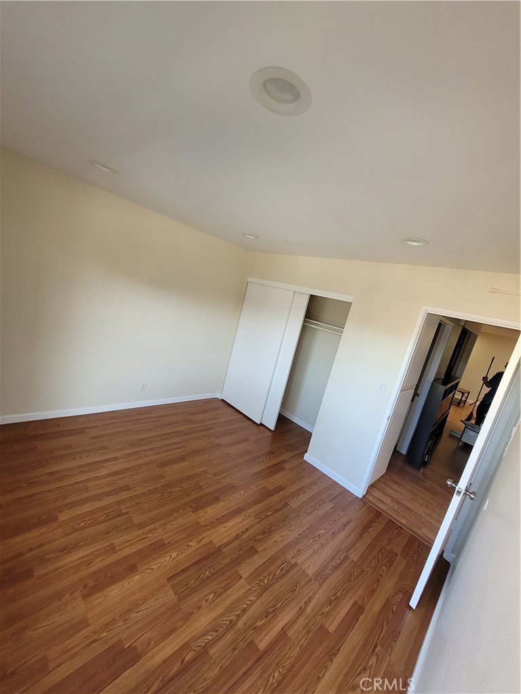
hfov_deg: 89.9
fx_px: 261
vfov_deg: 106.2
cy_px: 347
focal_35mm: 13
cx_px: 260
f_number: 2.2
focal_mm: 1.74
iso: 160
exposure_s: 1/60
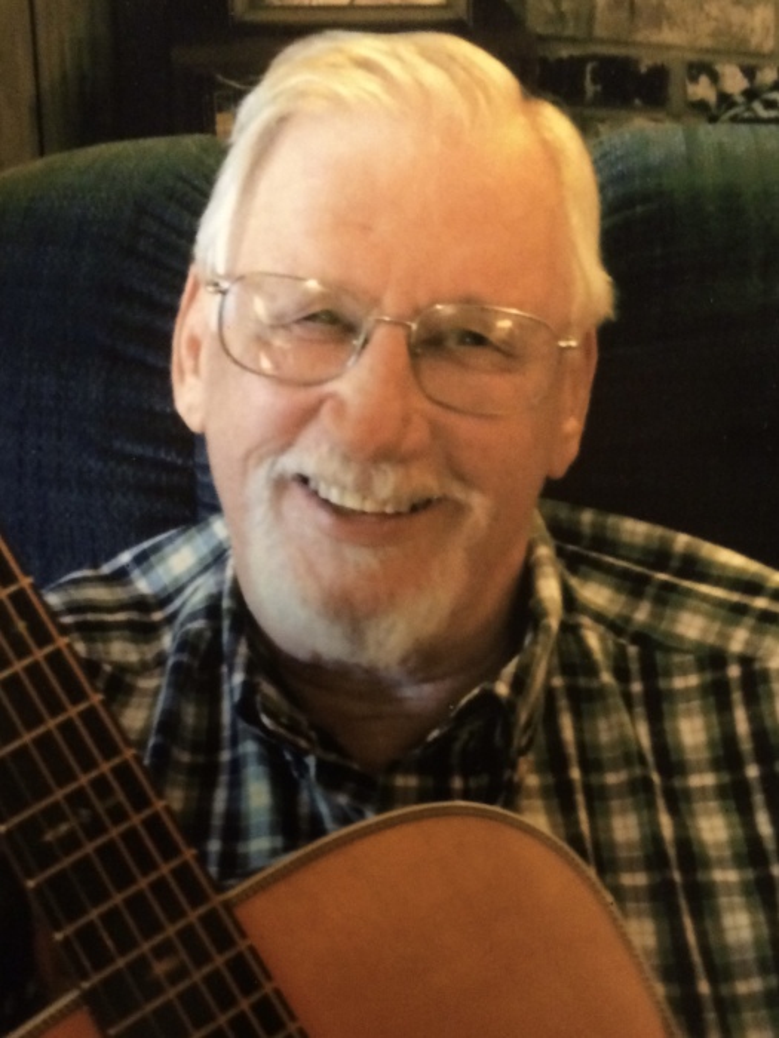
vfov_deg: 61.7
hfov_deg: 48.2
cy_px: 519
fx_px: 870
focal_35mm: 29
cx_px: 390
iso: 320
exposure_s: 1/15
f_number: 2.2
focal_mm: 4.15
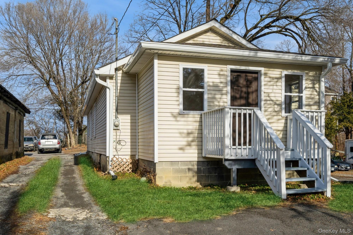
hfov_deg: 57.2
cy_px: 118
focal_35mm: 33
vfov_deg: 40.0
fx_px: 324
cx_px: 176
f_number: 8
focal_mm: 22
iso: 200
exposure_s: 1/640
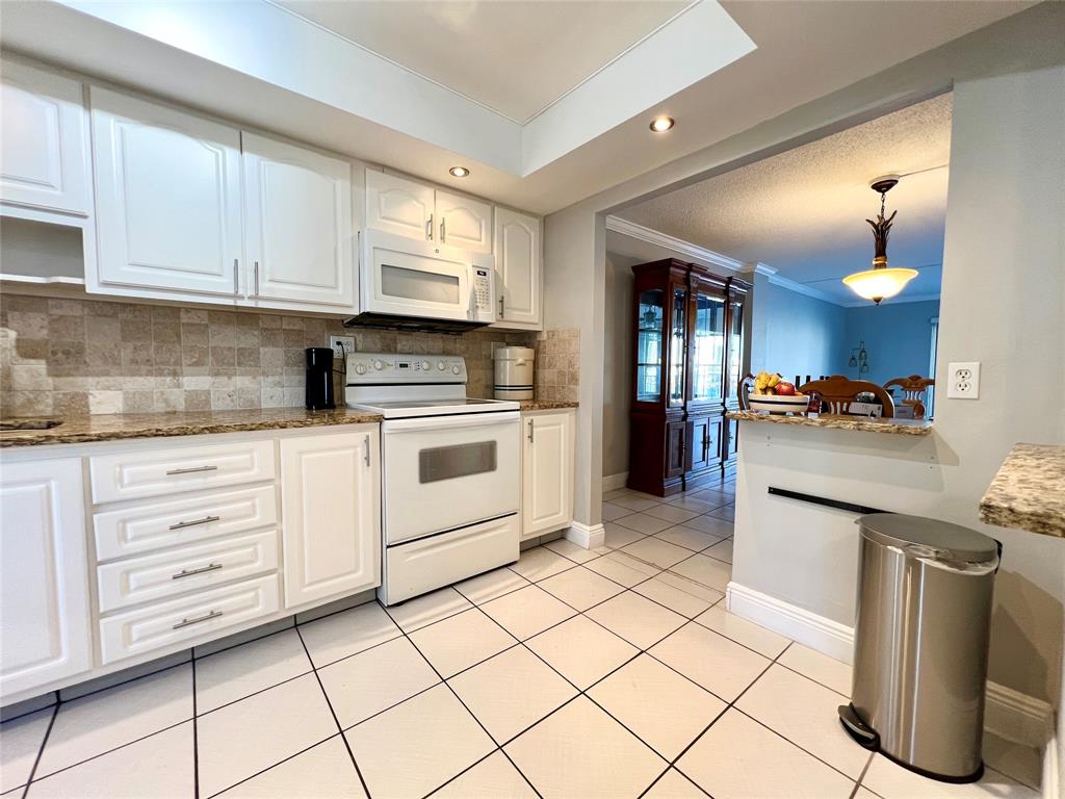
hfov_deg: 106.2
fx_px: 400
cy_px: 400
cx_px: 532
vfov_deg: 89.9
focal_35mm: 13
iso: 160
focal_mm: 1.57
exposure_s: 1/60
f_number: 1.8
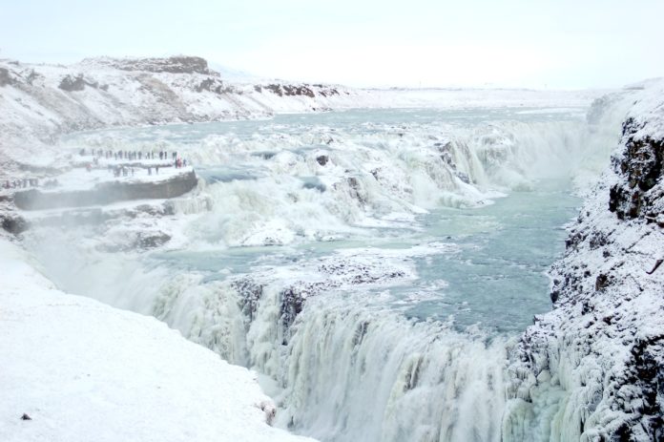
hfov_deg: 29.3
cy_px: 221
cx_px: 332
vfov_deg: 19.7
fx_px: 1272
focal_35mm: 69
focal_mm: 46
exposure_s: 1/125
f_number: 5.6
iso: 280
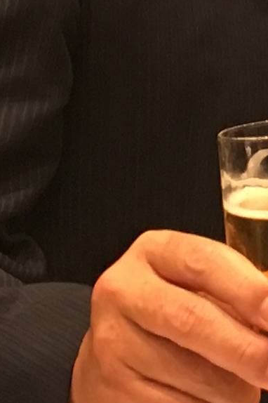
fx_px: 2370
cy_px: -345
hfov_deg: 6.3
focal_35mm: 212
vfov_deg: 9.2
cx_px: 536
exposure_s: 1/15
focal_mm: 4.15
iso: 50
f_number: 2.2
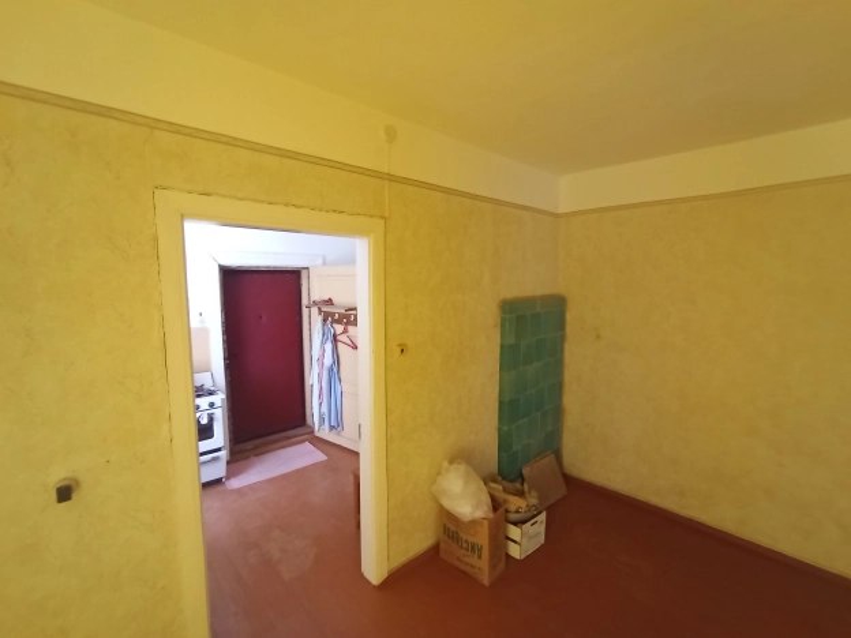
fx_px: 393
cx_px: 426
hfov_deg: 94.5
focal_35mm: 16
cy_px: 319
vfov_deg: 78.1
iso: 225
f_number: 2.2
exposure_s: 1/50
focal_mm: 1.65
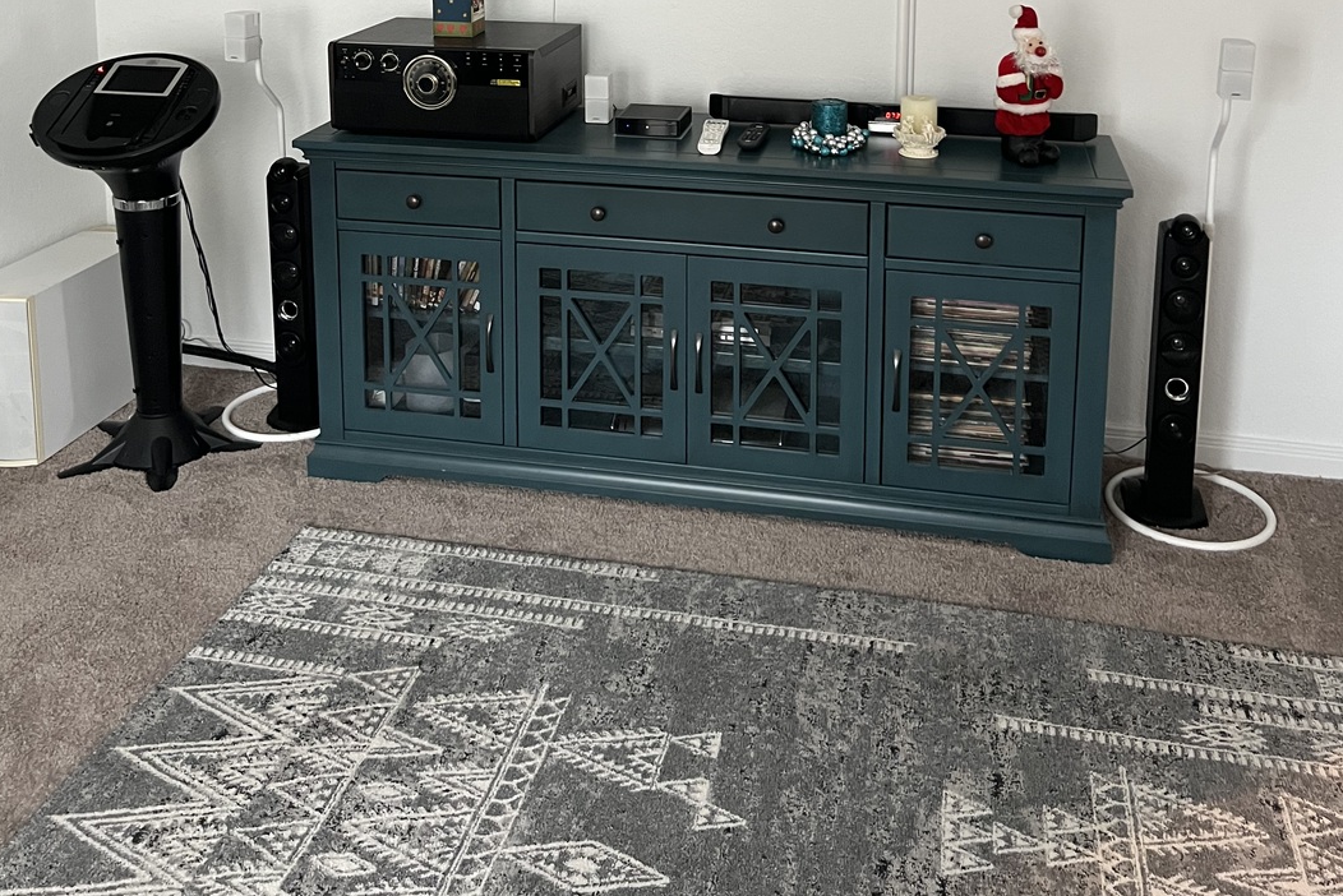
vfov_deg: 33.4
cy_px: 38
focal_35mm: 37
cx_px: 677
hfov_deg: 51.9
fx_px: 1381
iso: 500
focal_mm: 5.7
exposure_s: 1/60
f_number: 1.5
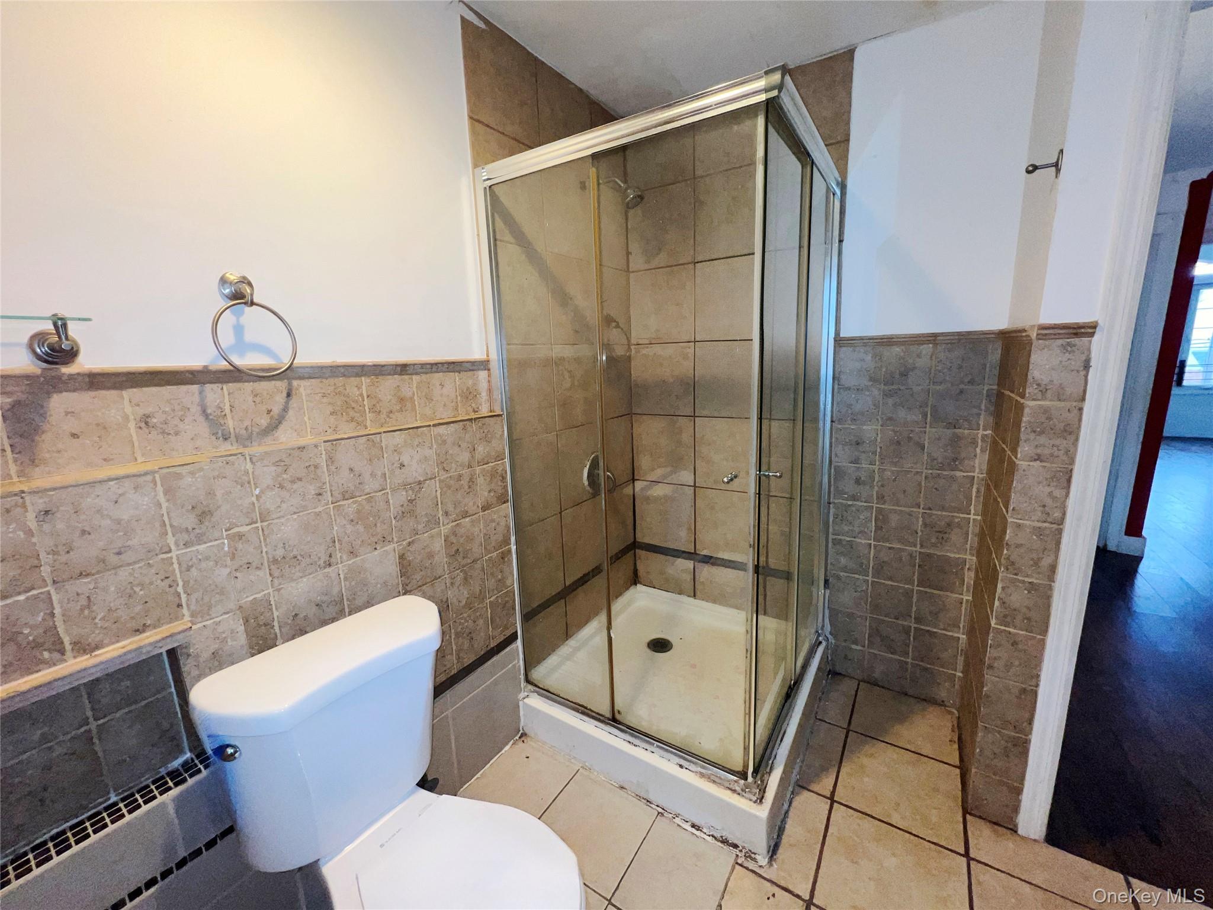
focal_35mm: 13
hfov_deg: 106.2
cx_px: 606
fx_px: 456
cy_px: 455
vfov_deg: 89.9
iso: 64
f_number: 1.8
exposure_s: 1/66
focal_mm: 1.57
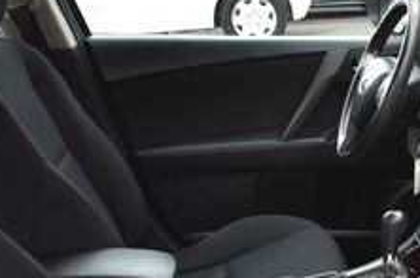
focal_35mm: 78
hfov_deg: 25.2
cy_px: 318
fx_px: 908
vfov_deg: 16.8
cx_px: 380
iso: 400
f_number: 7.1
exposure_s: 1/40
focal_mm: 18
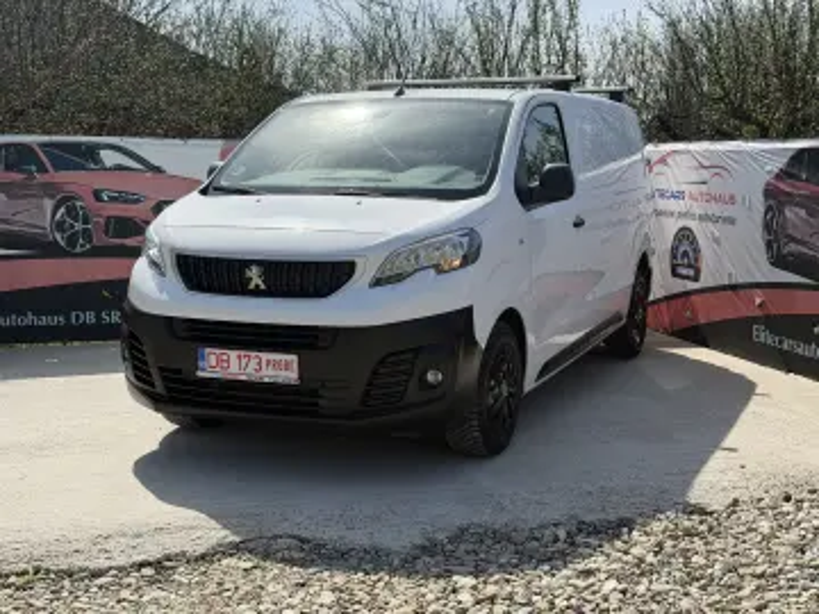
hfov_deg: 39.7
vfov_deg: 30.3
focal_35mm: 48
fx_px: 1136
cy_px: 307
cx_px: 410
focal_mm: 6.76
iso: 80
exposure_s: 1/7143
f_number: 1.78
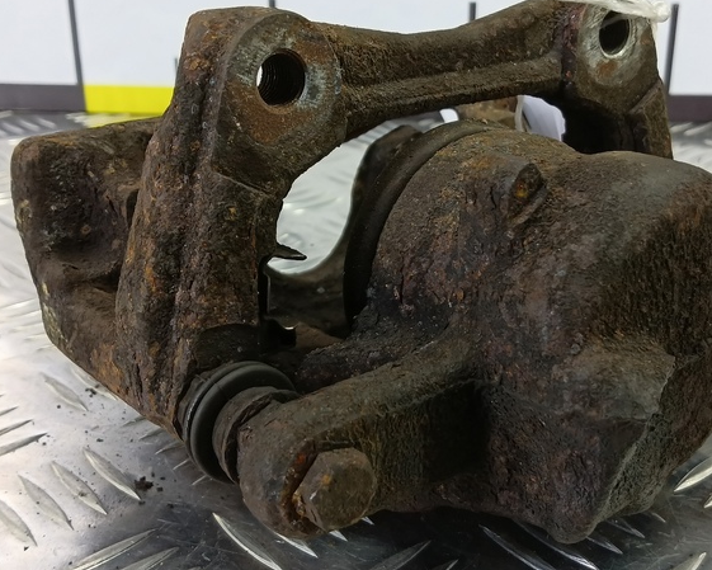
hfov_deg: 44.6
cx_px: 410
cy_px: 268
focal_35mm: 41
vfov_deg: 36.5
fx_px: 864
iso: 187
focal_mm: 4.11
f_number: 1.6
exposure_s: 1/50
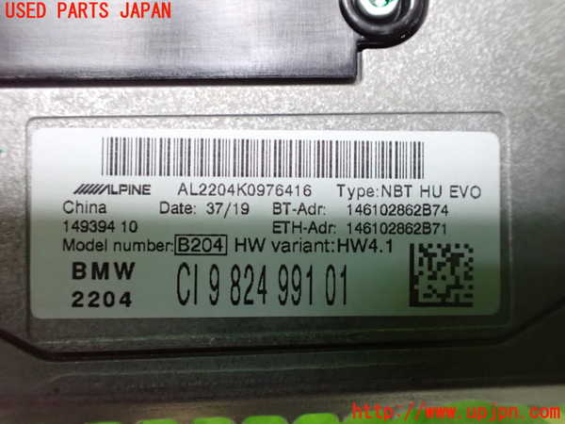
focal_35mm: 30
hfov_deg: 60.0
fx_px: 490
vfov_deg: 46.8
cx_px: 282
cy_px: 212
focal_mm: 5.4
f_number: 2.3
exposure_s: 1/30
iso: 1250
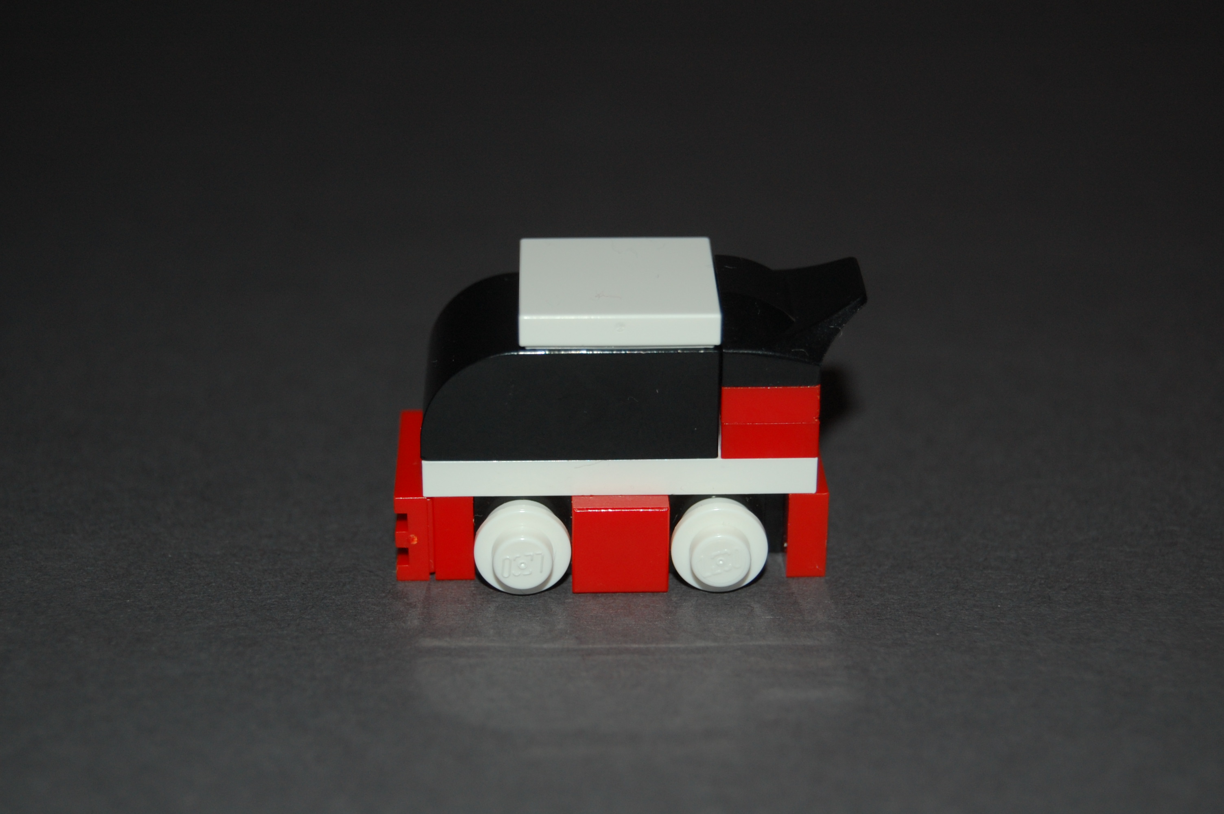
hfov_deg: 24.6
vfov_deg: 16.5
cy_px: 407
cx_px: 612
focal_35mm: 82
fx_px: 2802
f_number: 5.6
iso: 400
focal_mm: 55
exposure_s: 1/60
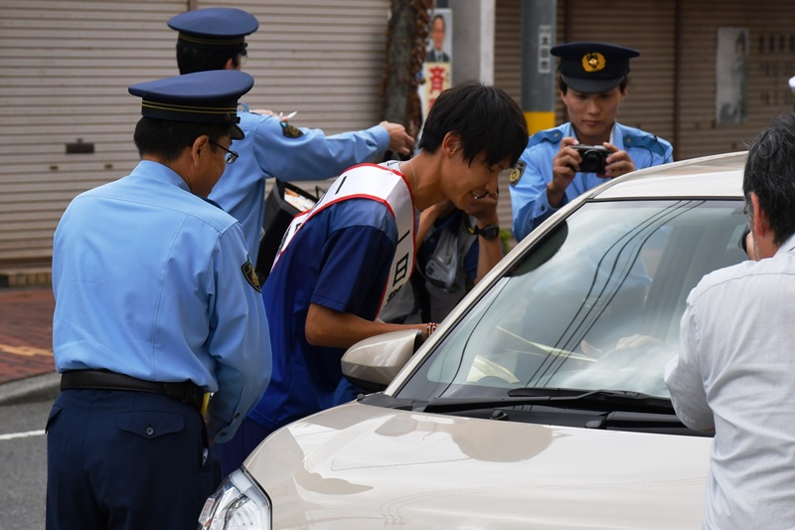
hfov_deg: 16.1
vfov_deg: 10.8
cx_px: 398
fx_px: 2804
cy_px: 265
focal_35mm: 127
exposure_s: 1/1600
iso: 400
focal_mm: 85
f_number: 7.1
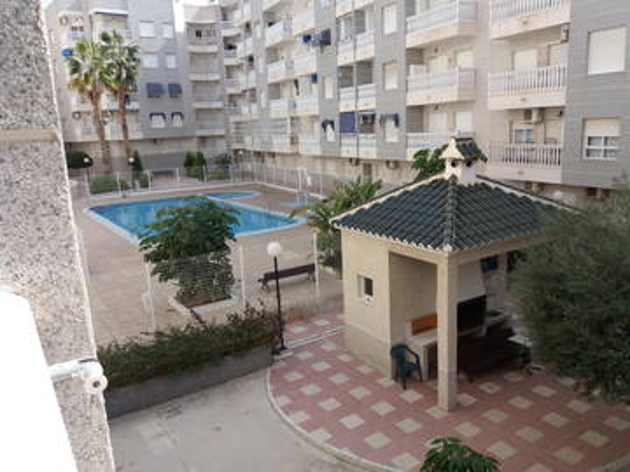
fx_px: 510
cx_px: 315
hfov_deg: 63.4
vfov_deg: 49.7
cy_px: 236
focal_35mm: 28
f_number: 1.9
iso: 64
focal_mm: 3.7
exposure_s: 1/808
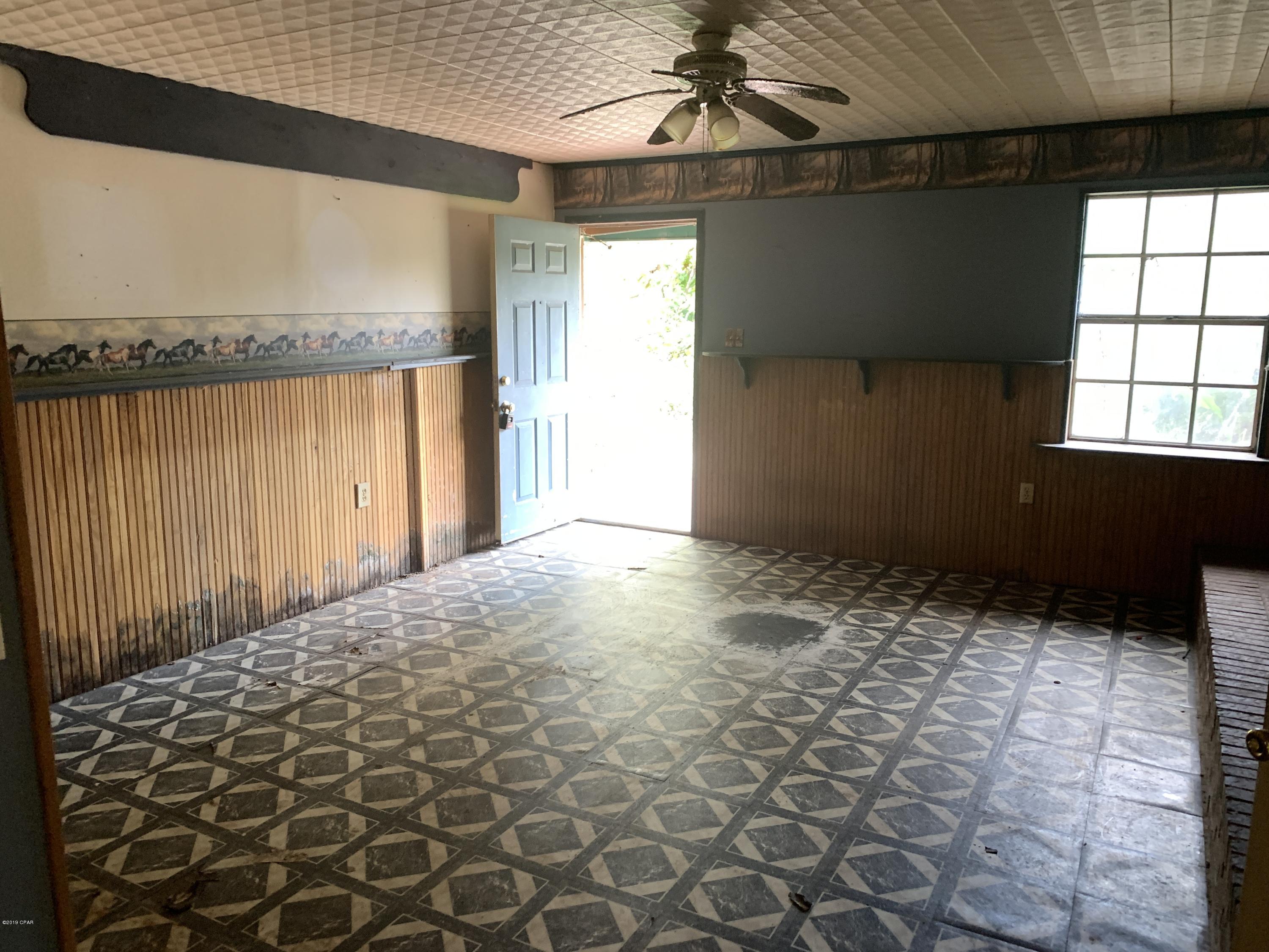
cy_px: 476
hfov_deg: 67.3
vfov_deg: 53.1
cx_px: 634
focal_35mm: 26
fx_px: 953
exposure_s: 1/60
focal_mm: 4.25
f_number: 1.8
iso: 320
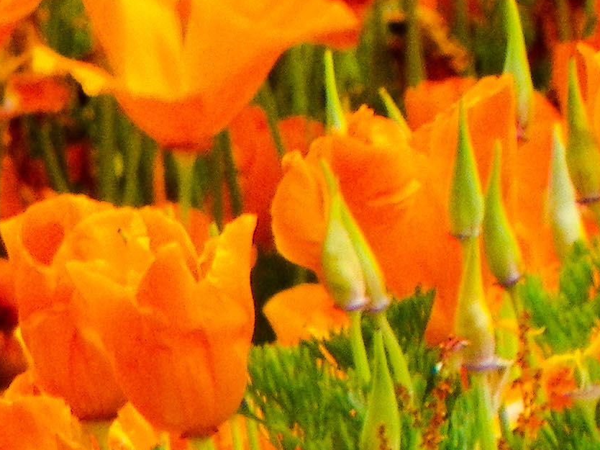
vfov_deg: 0.5
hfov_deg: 0.7
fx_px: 47687
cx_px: -165
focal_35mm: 2752
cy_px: 760
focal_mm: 95.3
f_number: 5
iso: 80
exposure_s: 1/125
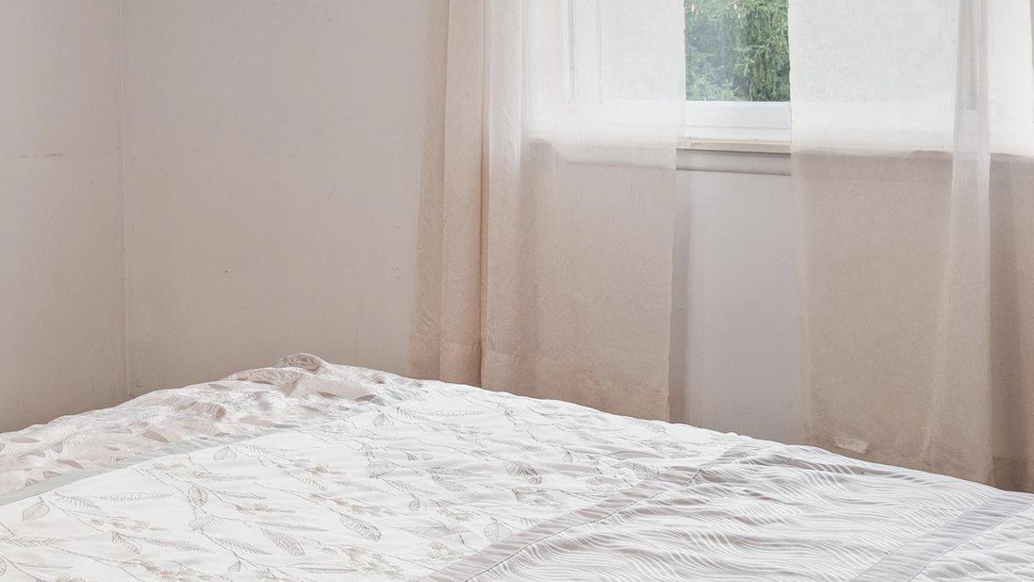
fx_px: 1206
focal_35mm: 44
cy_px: 98
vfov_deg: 26.5
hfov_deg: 35.2
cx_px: -246
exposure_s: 1/5
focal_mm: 15
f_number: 7.1
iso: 400
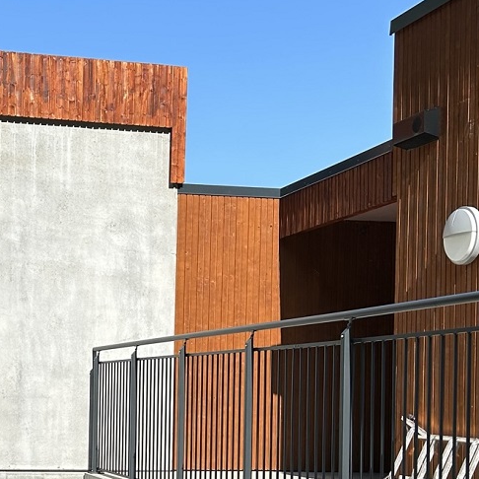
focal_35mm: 71
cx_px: 49
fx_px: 1112
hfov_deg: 23.7
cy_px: 380
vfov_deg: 24.0
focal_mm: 5.7
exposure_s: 1/4630
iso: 50
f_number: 1.5
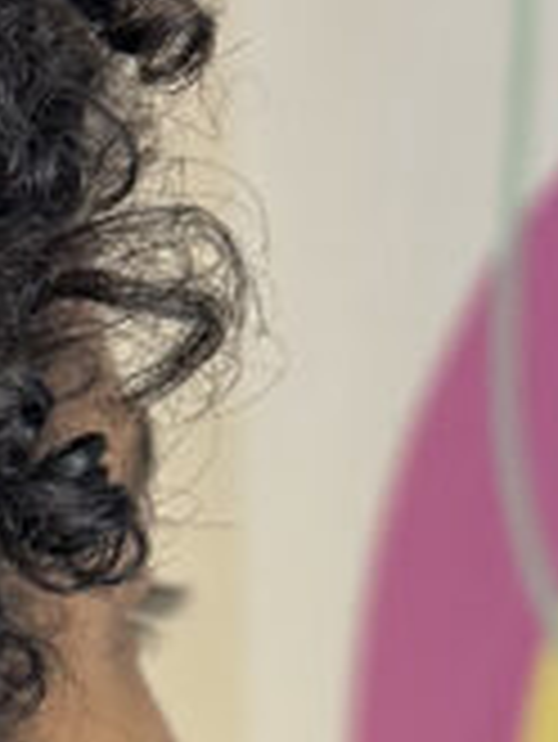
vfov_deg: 13.2
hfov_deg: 9.2
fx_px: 3198
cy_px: 603
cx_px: -666
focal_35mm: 149
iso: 160
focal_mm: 6.86
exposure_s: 1/100
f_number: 1.78
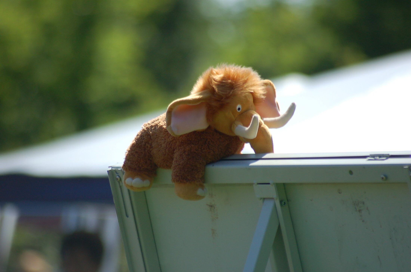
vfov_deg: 3.0
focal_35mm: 450
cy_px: 136
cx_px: 206
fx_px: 5128
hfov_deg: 4.6
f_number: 5.6
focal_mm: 300
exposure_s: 1/1000
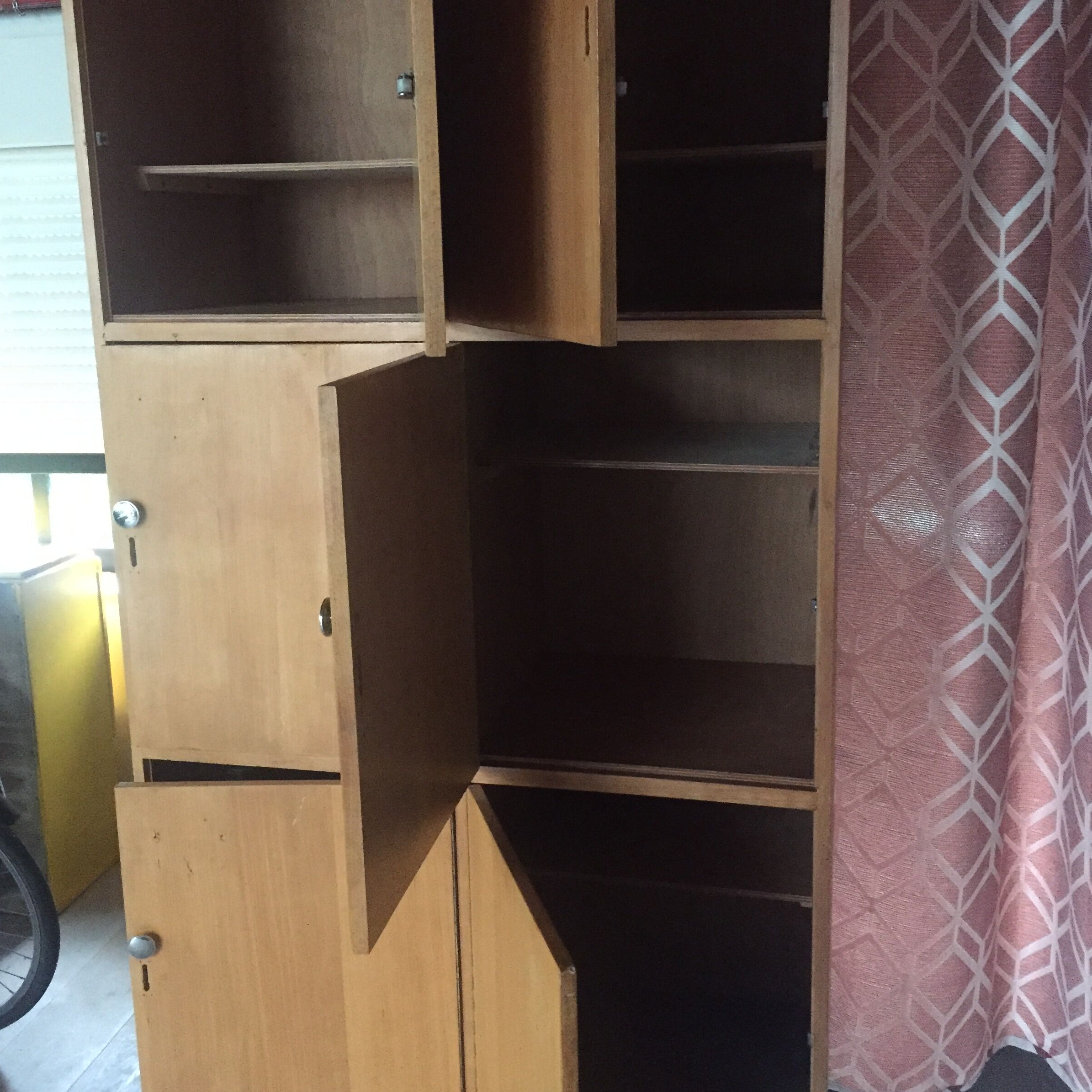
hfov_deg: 47.2
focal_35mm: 35
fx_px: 1249
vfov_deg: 47.2
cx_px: 543
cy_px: 498
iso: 500
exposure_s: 1/17
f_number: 2.2
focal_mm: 4.15
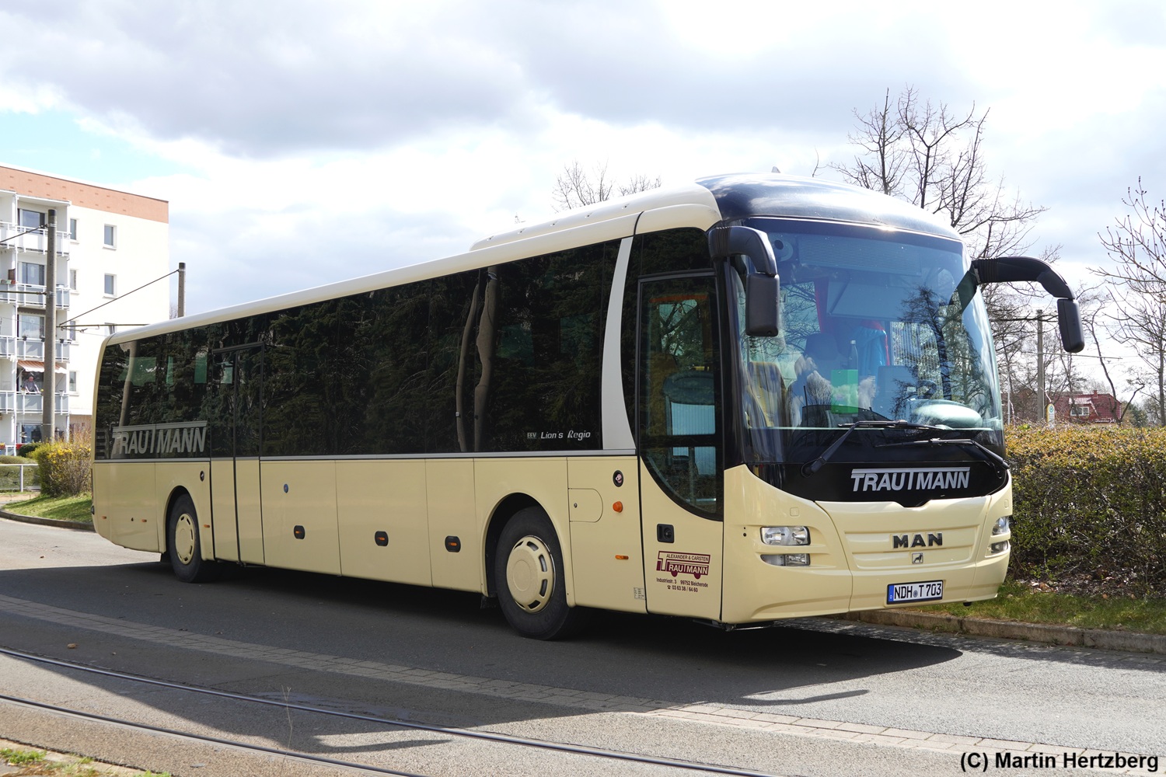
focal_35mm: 46
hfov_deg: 42.3
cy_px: 388
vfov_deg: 28.9
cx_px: 583
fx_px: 1506
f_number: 8
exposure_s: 1/160
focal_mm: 31
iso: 100
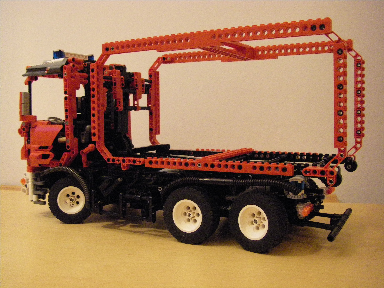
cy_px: 144
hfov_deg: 49.0
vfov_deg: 37.7
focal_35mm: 38
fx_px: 422
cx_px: 192
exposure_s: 1/50
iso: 640
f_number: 3.5
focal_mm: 6.3
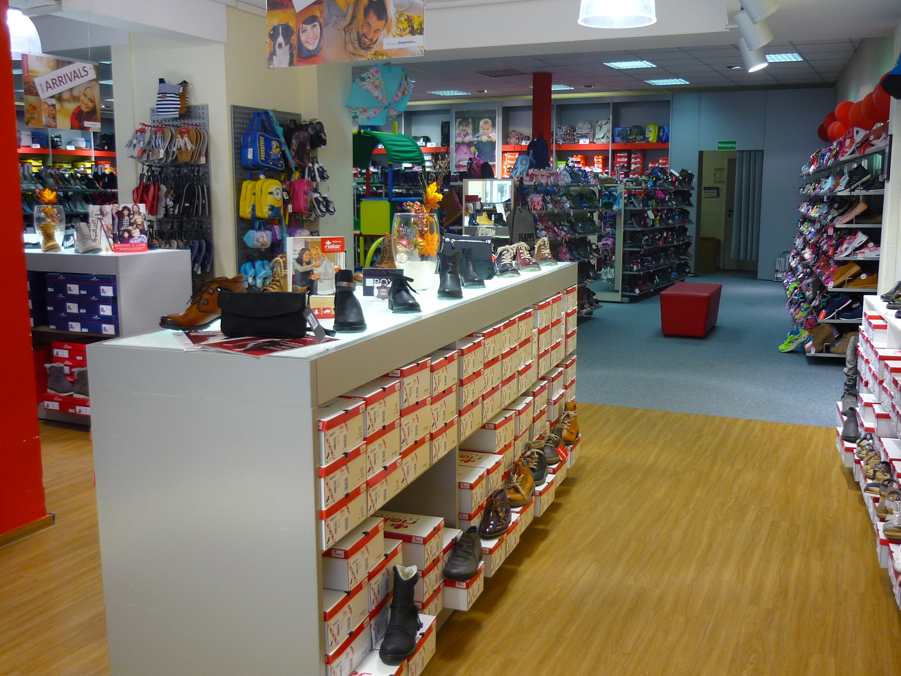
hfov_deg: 55.4
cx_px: 450
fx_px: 859
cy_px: 338
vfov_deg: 42.9
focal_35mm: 33
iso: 125
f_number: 2.8
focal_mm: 5.5
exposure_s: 1/30
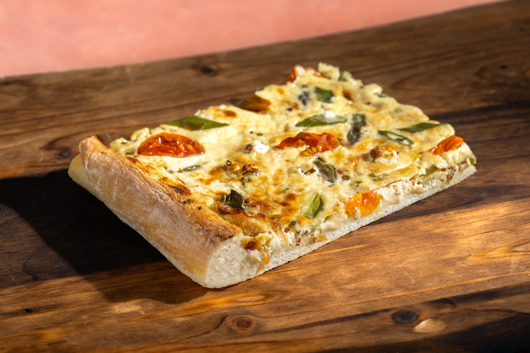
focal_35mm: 105
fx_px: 1546
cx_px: 265
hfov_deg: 19.5
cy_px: 176
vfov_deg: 13.0
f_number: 11
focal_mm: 105
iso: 80
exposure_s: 1/100
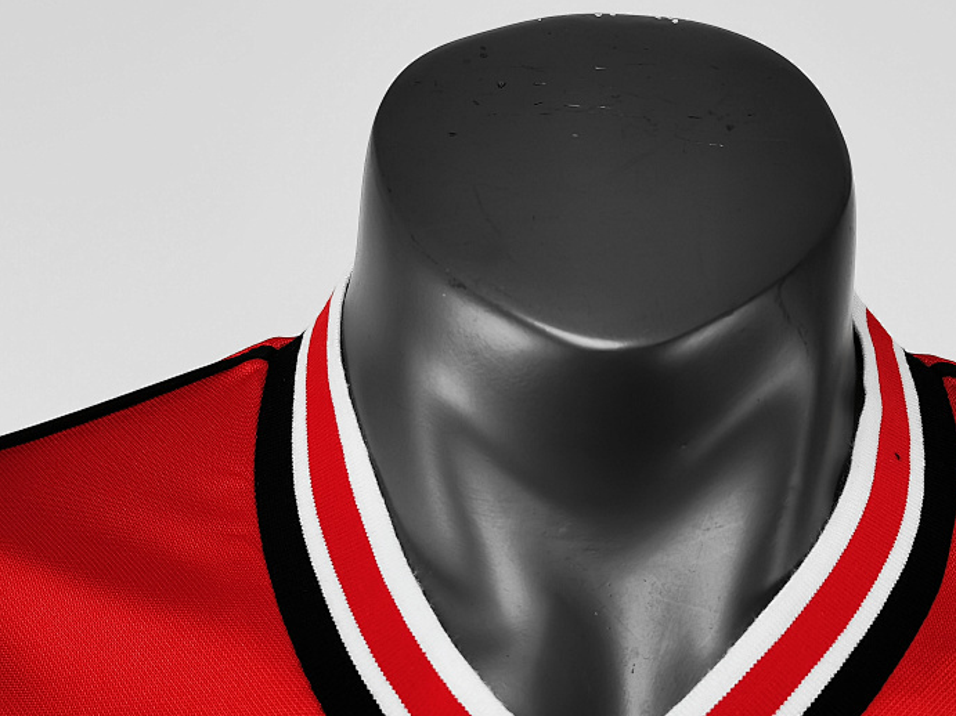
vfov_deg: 29.0
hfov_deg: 38.0
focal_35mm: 50
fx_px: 1381
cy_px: 458
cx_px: 582
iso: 125
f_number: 1.8
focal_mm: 5.58
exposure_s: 1/60
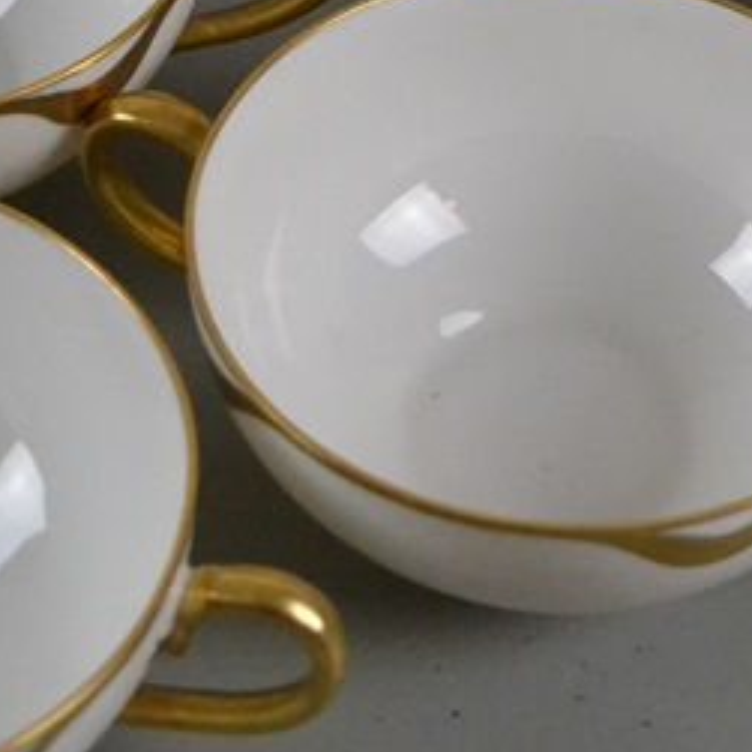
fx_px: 3244
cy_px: 52
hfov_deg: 13.1
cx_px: 620
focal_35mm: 132
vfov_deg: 13.1
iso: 3200
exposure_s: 1/500
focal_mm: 26
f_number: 4.2
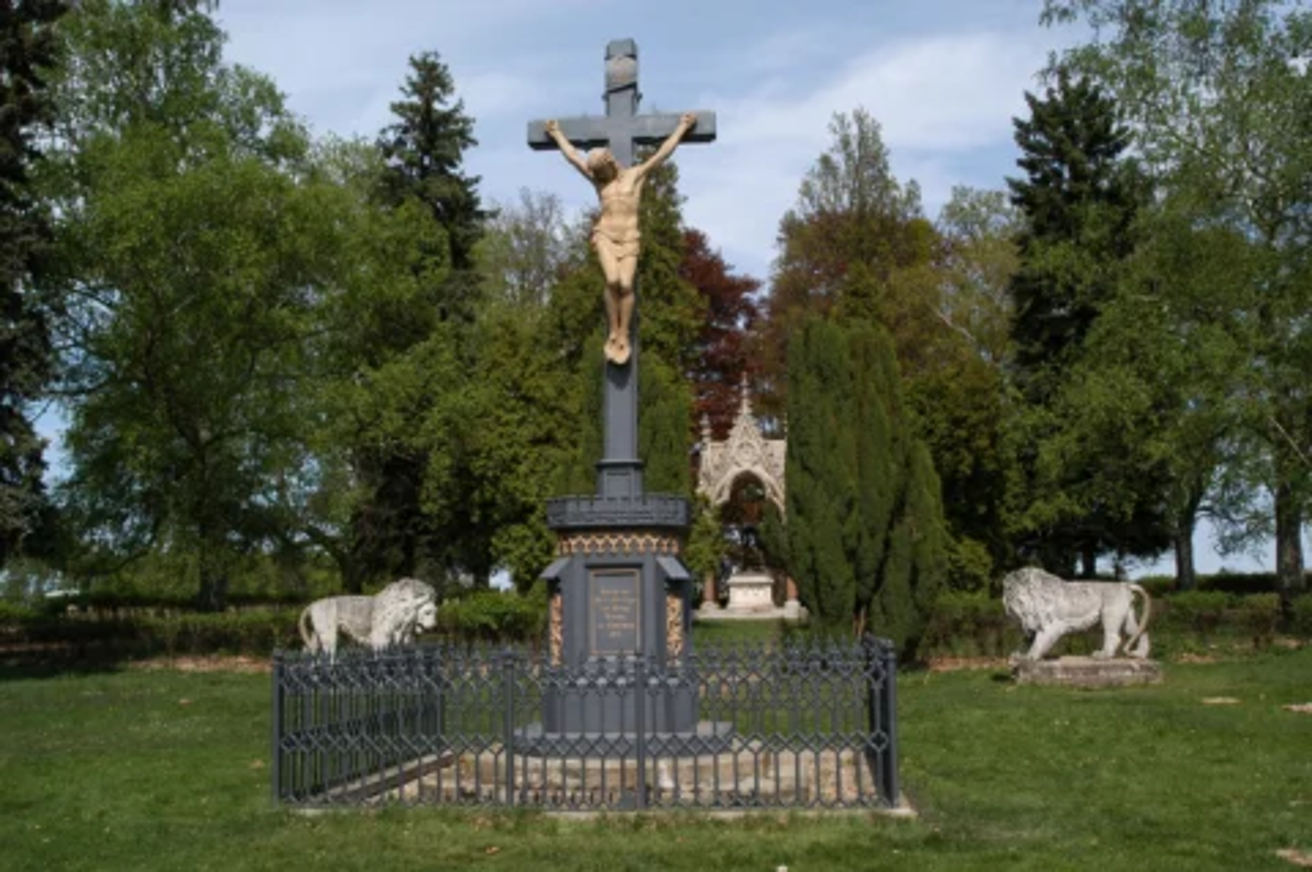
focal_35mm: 36
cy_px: 436
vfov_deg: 36.8
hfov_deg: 53.2
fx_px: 1311
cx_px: 656
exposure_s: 1/100
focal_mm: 24
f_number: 16
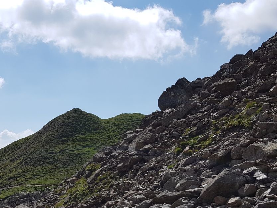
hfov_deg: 37.4
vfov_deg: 28.1
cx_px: 74
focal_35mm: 50
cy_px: 183
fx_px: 400
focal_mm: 4.2
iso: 50
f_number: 1.7
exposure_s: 1/5088
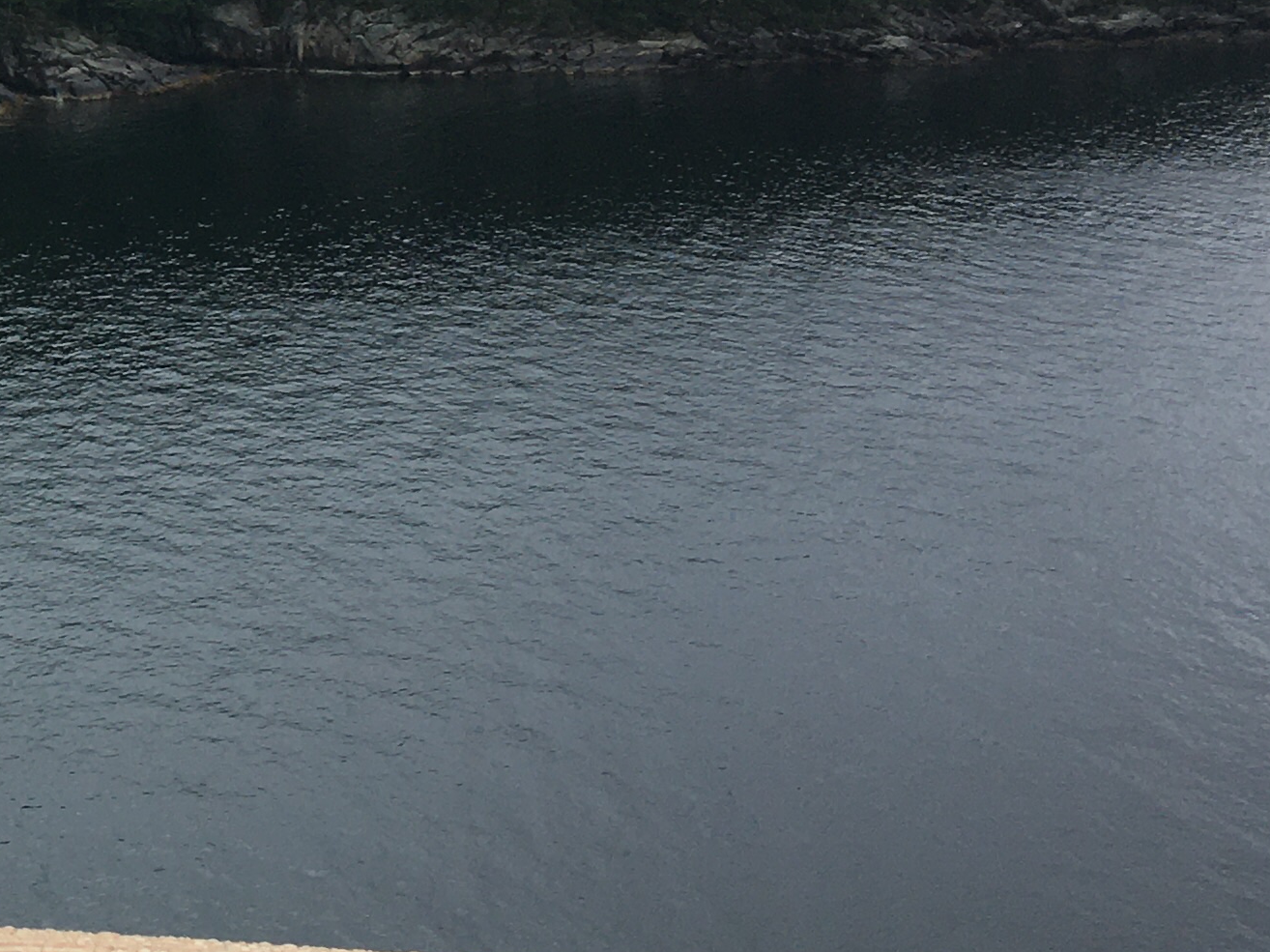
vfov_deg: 16.0
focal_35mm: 89
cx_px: -376
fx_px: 3265
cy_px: -145
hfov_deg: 20.2
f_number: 2.2
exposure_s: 1/314
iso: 25
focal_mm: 4.15
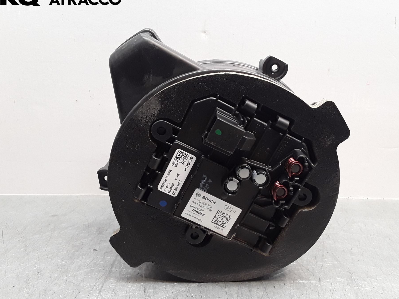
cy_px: 163
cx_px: 213
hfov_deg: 56.8
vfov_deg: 44.1
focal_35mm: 32
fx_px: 369
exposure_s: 1/50
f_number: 1.9
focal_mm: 2.91
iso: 80
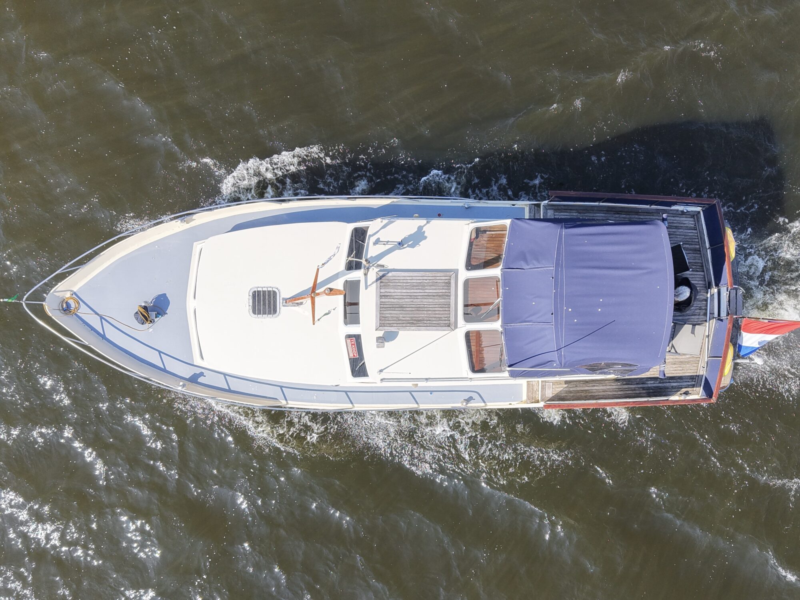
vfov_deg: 56.8
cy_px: 300
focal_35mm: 24
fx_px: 555
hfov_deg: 71.6
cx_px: 400
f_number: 1.8
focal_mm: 8.67
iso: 400
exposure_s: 1/2500
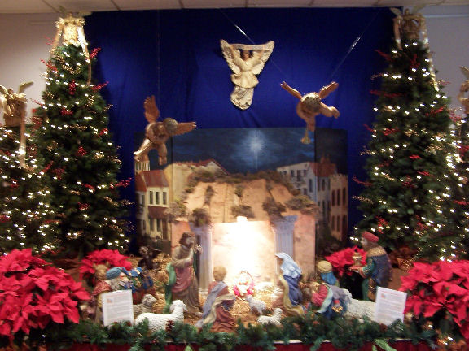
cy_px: 176
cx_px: 234
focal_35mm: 38
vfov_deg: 37.7
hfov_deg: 49.0
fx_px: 515
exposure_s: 1/8
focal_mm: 6.3
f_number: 2.8
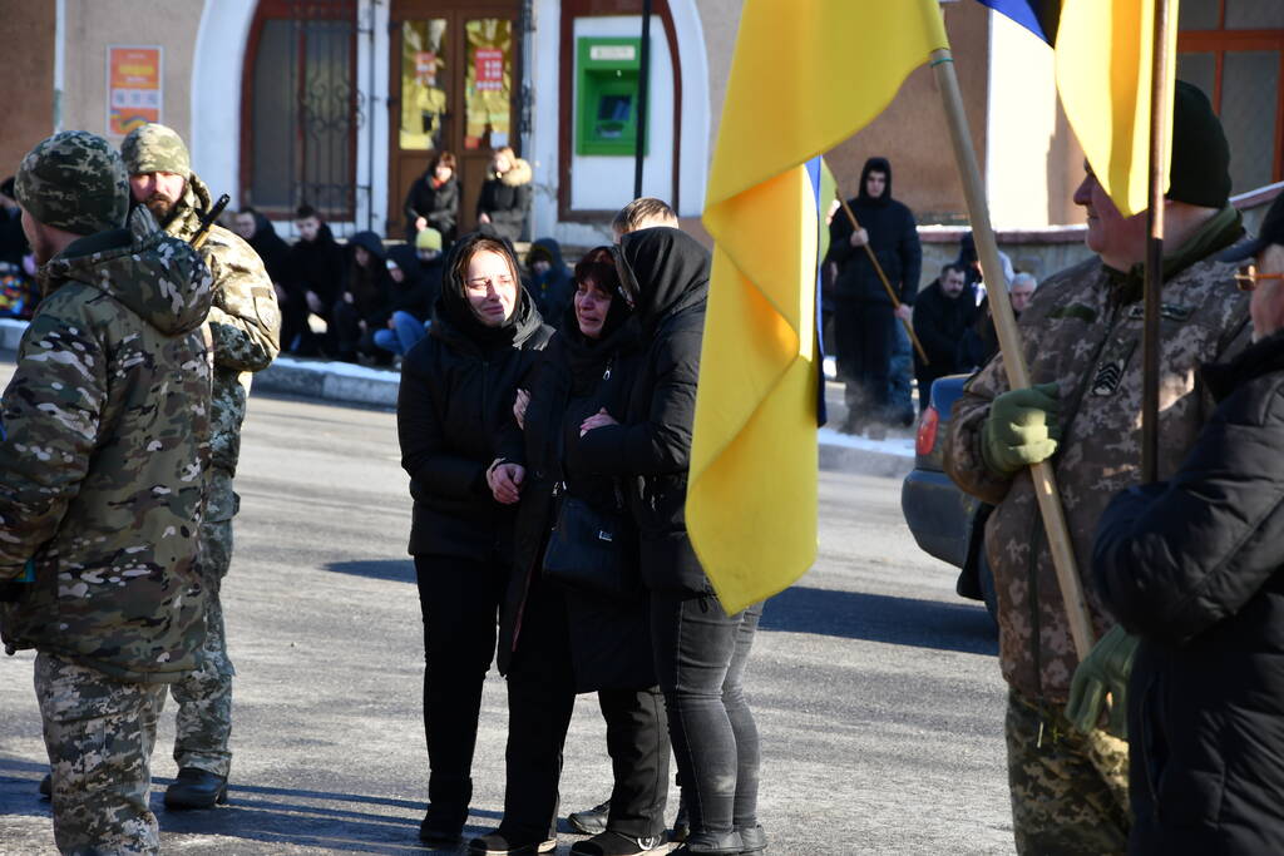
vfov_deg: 8.7
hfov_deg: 13.1
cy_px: 428
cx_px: 642
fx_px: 5600
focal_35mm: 157
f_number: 7.1
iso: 200
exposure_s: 1/250
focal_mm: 105
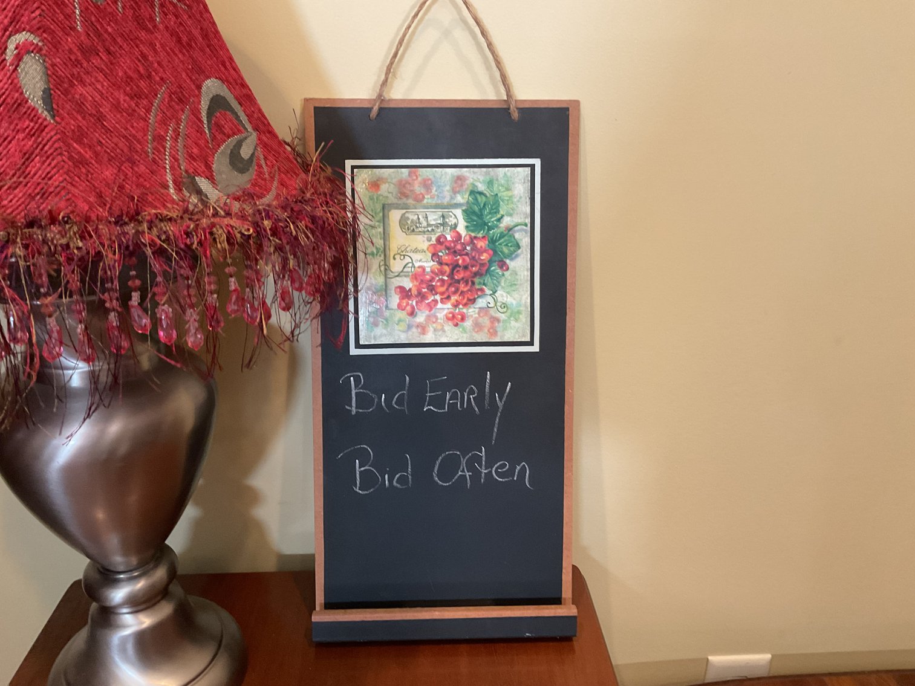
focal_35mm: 29
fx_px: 767
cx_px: 458
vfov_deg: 48.2
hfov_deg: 61.7
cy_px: 343
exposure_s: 1/40
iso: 200
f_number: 1.8
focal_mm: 3
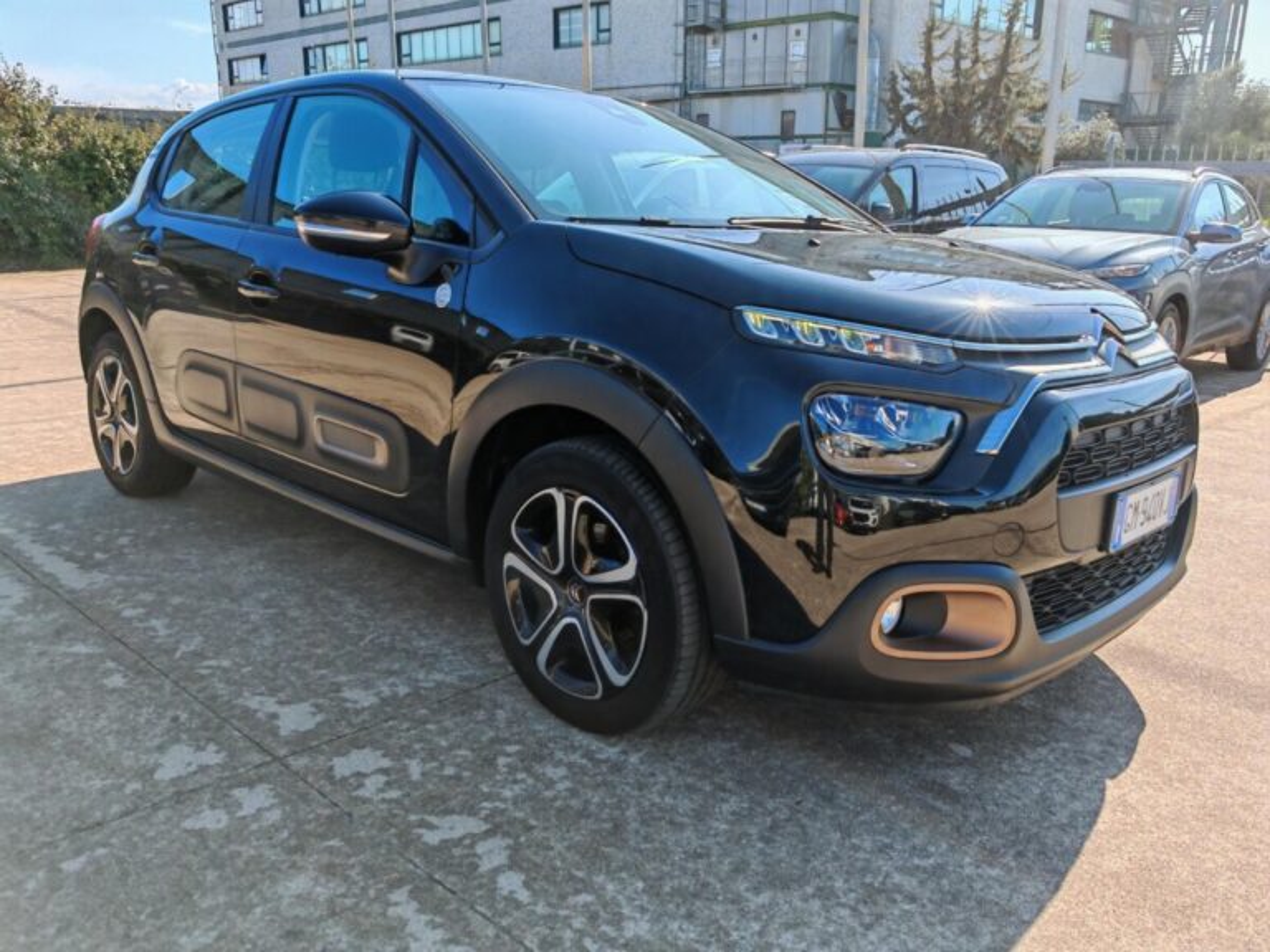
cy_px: 476
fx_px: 991
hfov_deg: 65.3
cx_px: 635
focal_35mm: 27
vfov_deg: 51.4
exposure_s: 1/1800
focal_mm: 6.83
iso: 50
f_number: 2
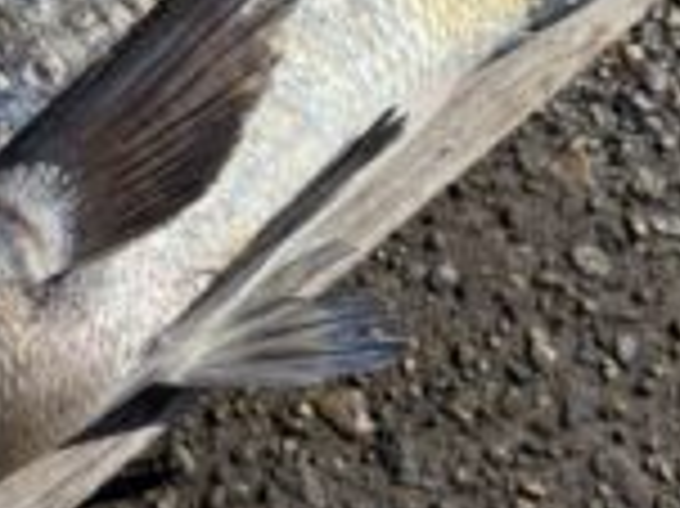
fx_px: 1354
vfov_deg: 21.0
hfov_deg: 27.5
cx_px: 122
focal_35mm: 69
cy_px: 81
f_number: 1.6
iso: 64
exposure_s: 1/5814
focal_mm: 5.96
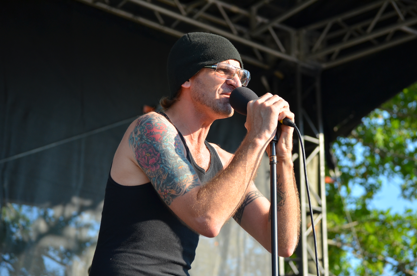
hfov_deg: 15.6
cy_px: 148
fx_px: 1526
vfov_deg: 10.3
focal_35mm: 132
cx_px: 214
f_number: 4.5
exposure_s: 1/1250
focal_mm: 82
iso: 400
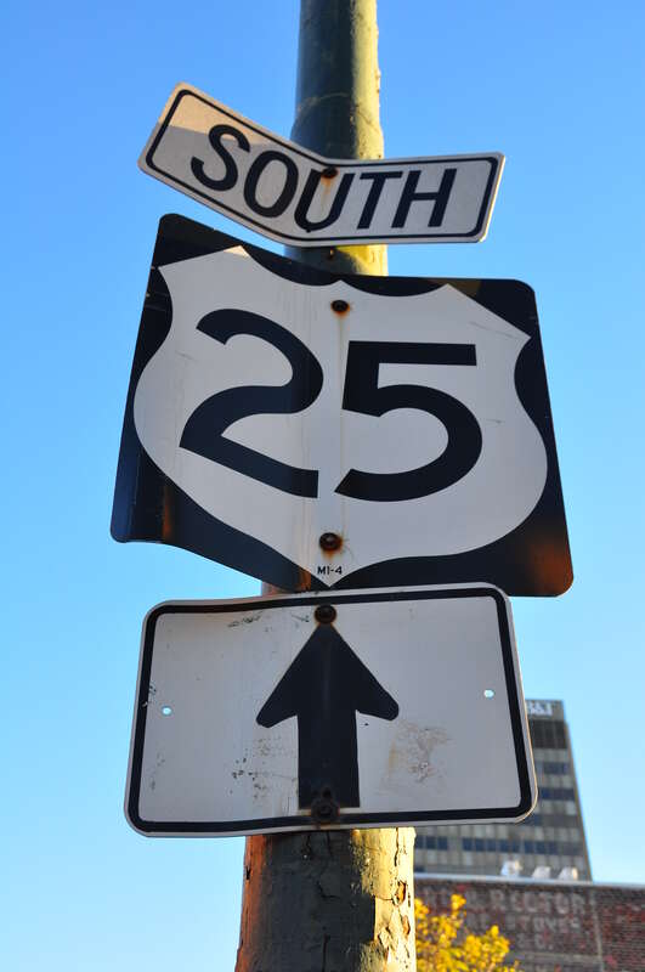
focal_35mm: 39
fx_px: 1051
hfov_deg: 34.1
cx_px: 322
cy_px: 486
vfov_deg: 49.6
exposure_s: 1/160
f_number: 6.3
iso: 200
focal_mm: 26
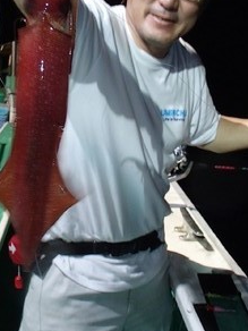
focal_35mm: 46
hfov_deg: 31.5
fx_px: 439
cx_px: 112
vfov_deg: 40.8
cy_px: 112
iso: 400
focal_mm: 5
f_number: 3.9
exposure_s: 1/30
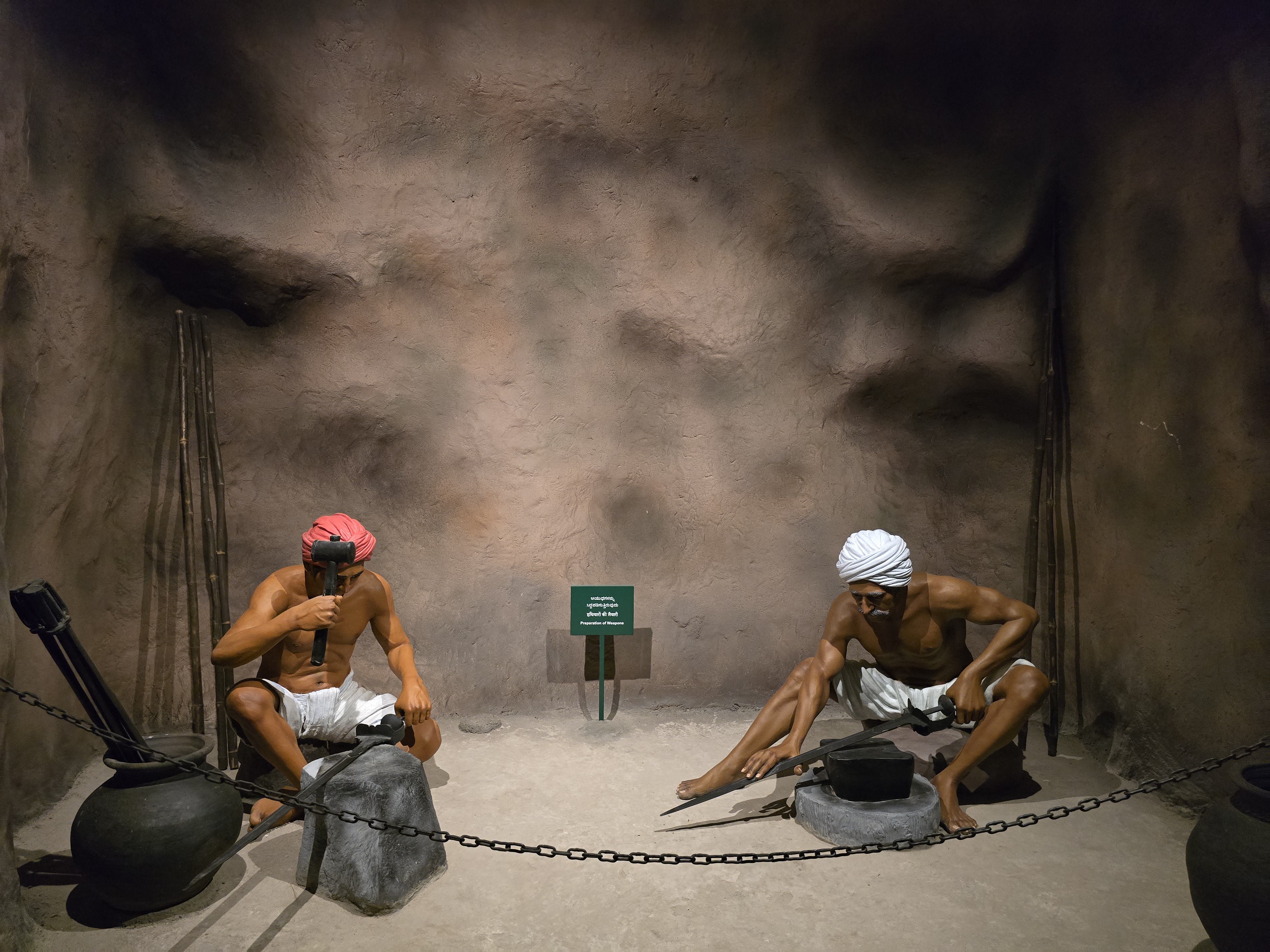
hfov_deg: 73.9
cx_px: 635
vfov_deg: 58.9
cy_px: 476
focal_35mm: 23
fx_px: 844
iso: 2000
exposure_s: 1/100
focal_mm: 6.3
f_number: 1.7
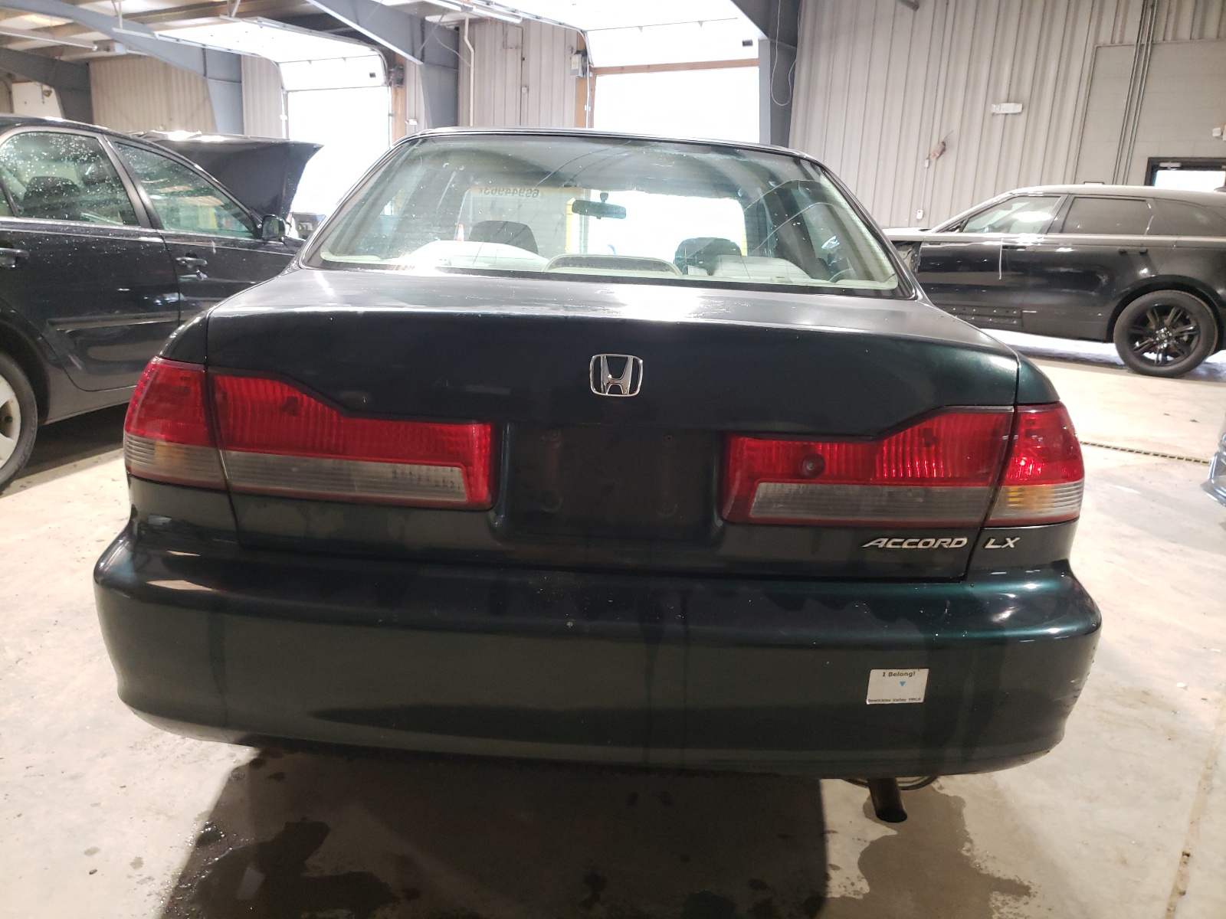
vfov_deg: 53.1
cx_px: 613
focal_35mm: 26
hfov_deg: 67.3
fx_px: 921
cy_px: 460
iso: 260
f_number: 1.5
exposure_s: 1/40
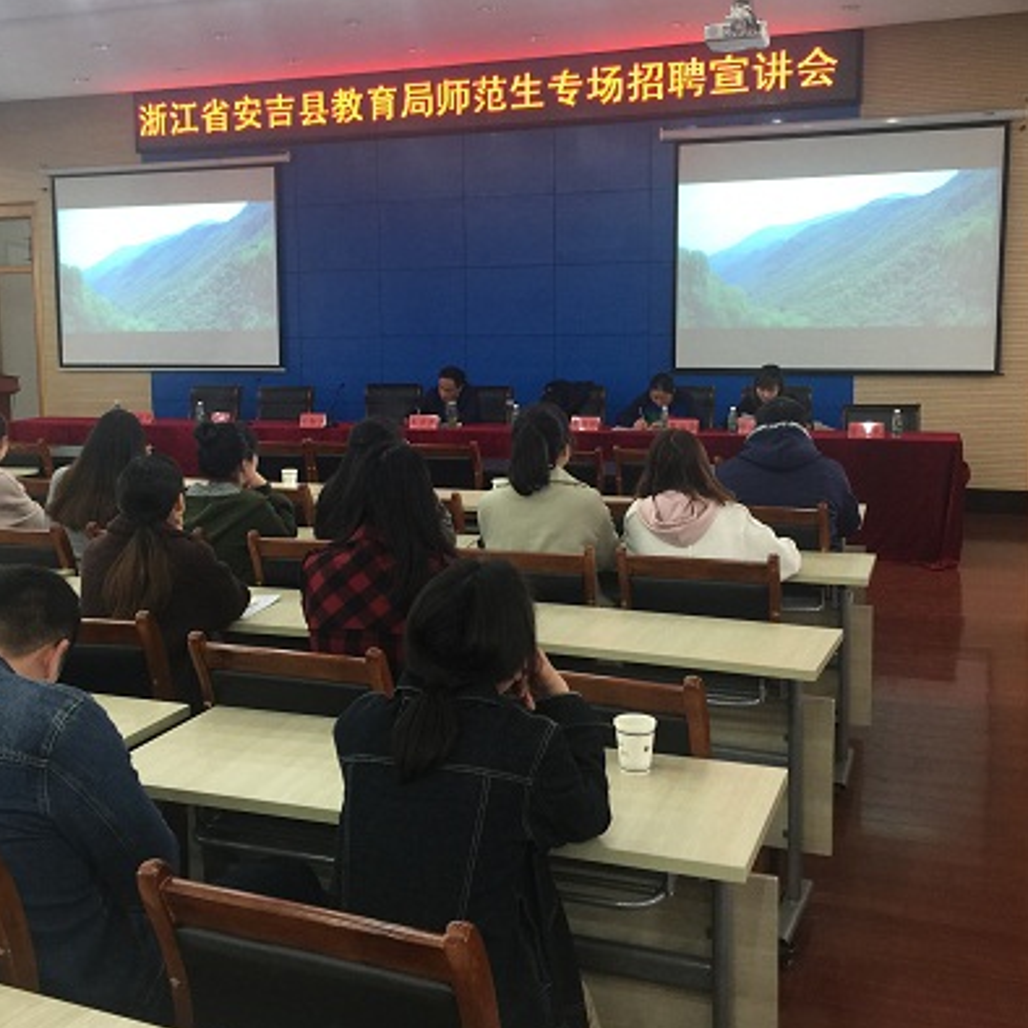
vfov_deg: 42.8
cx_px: 438
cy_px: 462
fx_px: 1310
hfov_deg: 42.7
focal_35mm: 39
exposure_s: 1/17
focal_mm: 4.15
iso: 64
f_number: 2.2
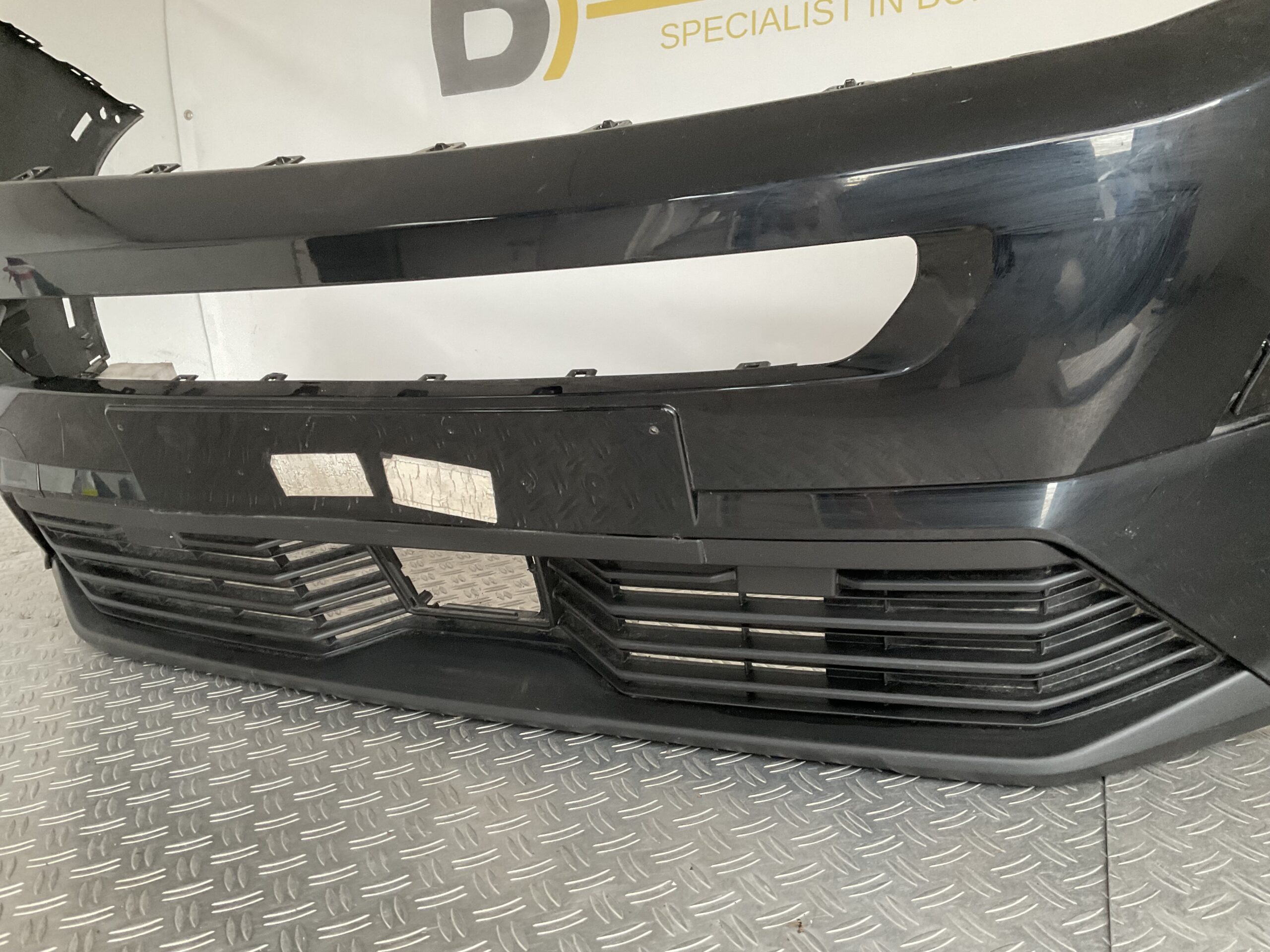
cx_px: 635
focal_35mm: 29
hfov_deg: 61.7
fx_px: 1064
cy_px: 476
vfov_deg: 48.2
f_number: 1.8
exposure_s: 1/50
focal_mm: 3
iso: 160
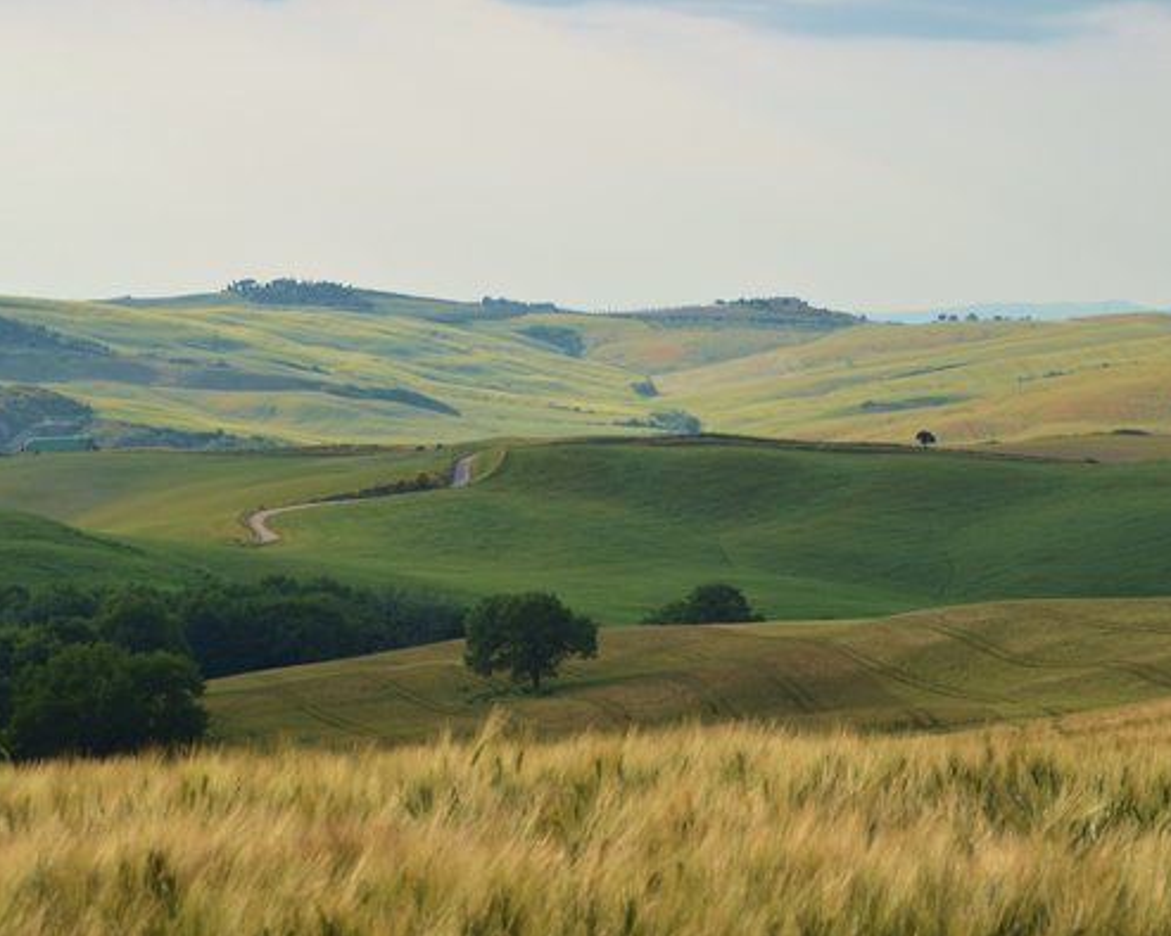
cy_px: 468
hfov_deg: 17.0
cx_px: 615
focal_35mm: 113
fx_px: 3915
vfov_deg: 13.6
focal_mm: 66
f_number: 11
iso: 100
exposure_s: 1/100
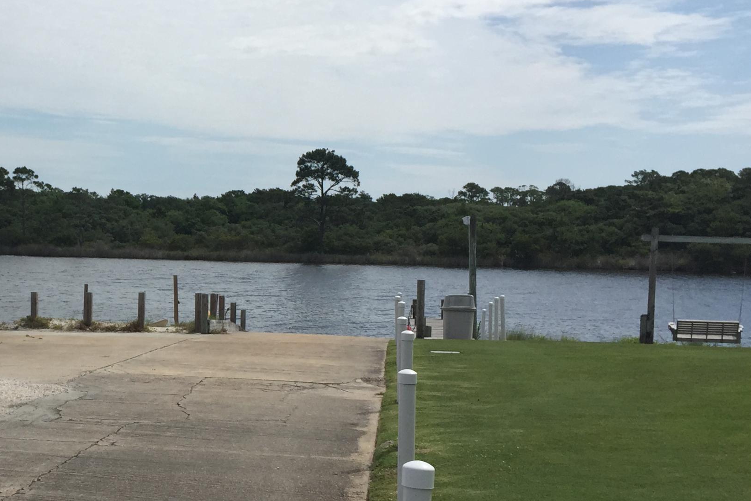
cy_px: 275
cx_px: 63
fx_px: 1168
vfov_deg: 24.2
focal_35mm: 56
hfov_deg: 33.6
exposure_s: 1/4950
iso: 32
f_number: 2.2
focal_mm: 4.15
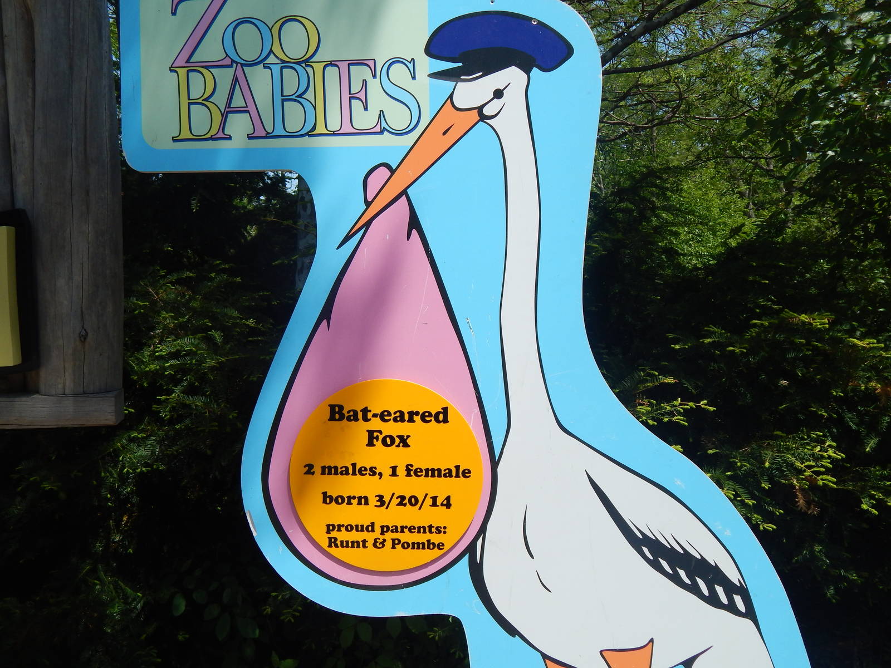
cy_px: 334
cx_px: 446
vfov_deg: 49.7
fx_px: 721
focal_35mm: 28
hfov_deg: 63.4
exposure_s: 1/400
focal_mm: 5.1
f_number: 6.3
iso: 125
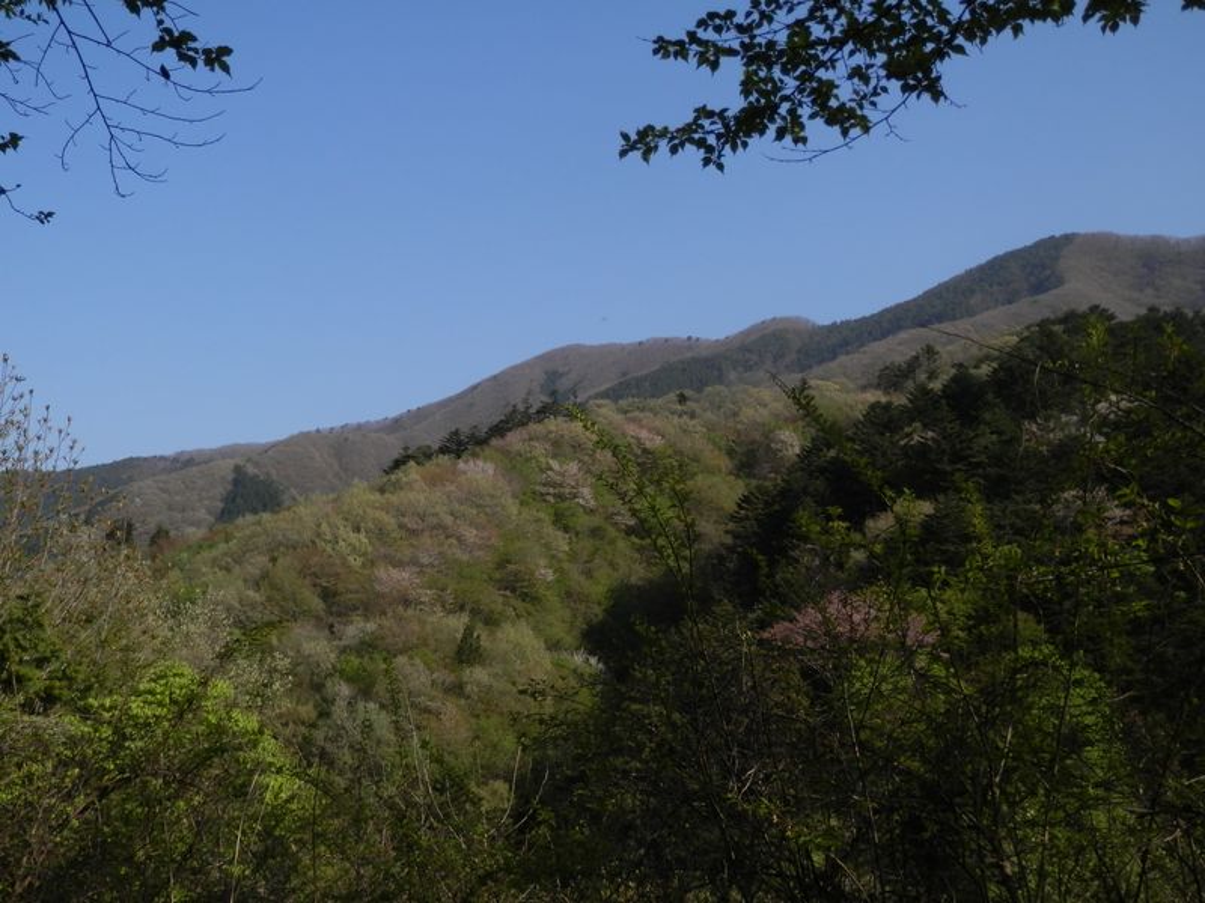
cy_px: 452
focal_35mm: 37
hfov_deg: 50.1
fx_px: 1288
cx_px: 602
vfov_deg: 38.7
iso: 80
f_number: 10.1
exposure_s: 1/125
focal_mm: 6.6
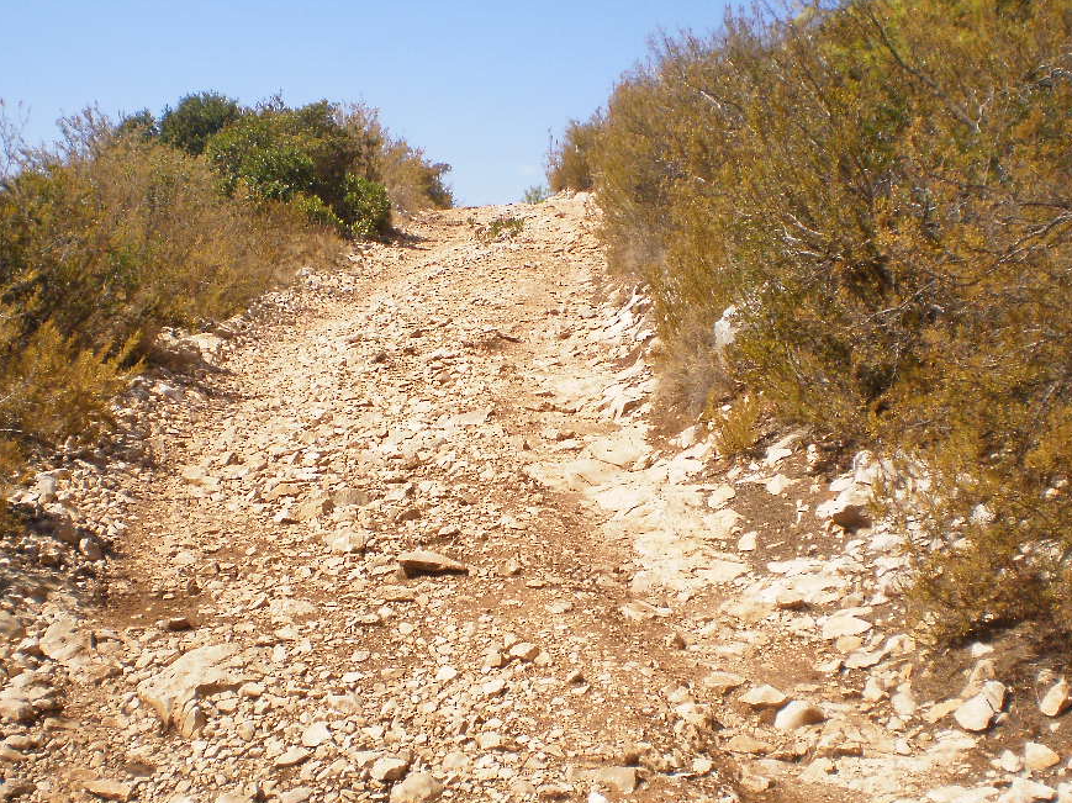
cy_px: 303
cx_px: 466
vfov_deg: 26.0
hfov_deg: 34.3
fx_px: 1734
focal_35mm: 56
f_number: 4.6
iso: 100
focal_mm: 6.3
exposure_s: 1/1000
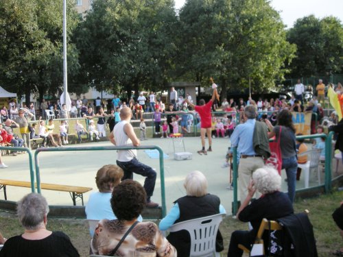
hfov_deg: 52.6
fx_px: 347
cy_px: 128
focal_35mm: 35
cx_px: 172
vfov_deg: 40.7
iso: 50
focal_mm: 5.7
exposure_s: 1/250
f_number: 2.8
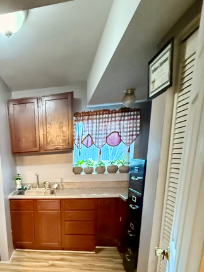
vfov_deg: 65.2
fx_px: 196
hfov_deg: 50.1
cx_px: 28
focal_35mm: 25
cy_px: 204
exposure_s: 1/40
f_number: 2.2
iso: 1600
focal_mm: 2.22
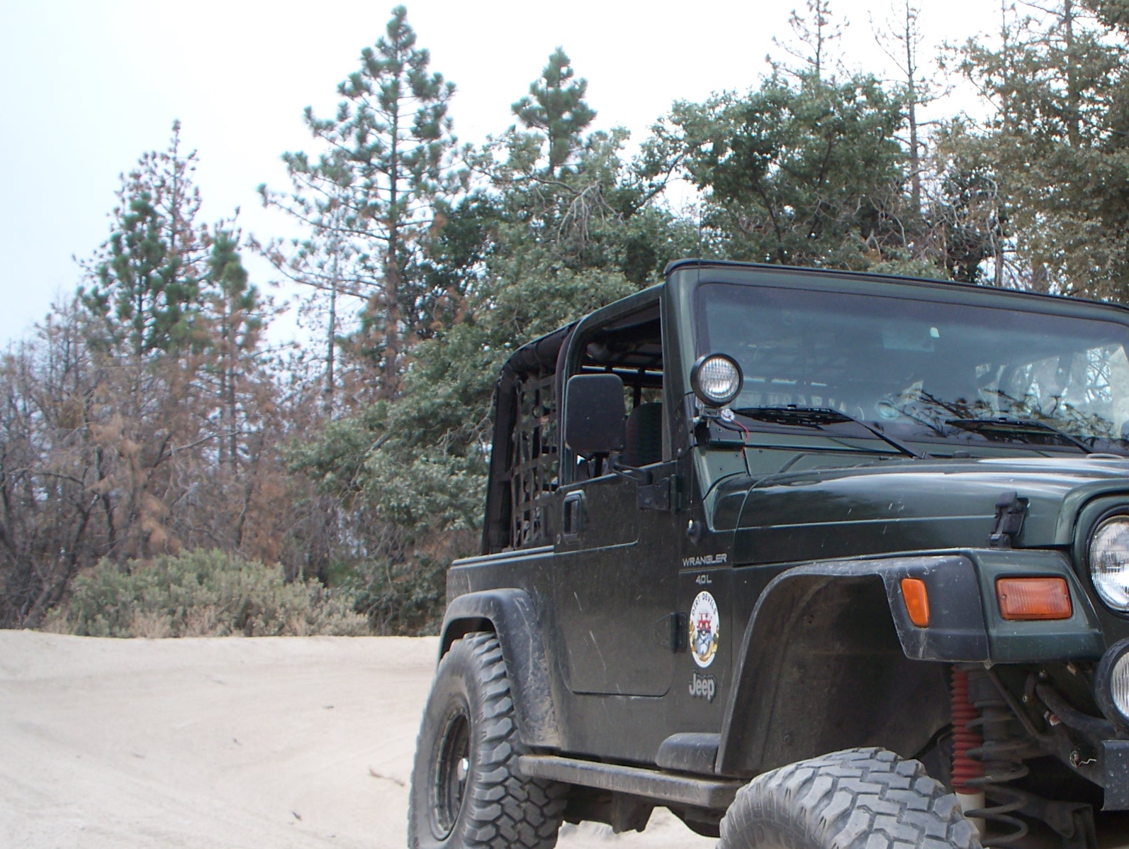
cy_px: 664
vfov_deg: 22.7
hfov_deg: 29.6
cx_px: 882
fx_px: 2089
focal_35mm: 64
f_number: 2.8
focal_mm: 7.54
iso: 64
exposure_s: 1/320
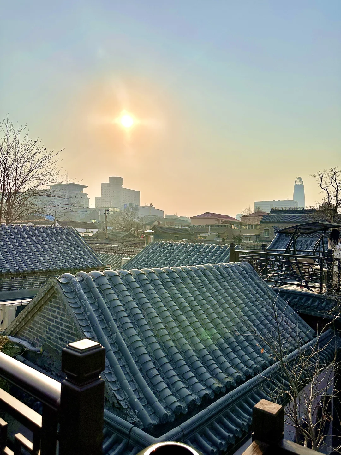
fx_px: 315
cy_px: 228
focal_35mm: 24
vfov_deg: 71.6
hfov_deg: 56.8
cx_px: 170
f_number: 1.78
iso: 80
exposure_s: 1/18519
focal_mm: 6.86
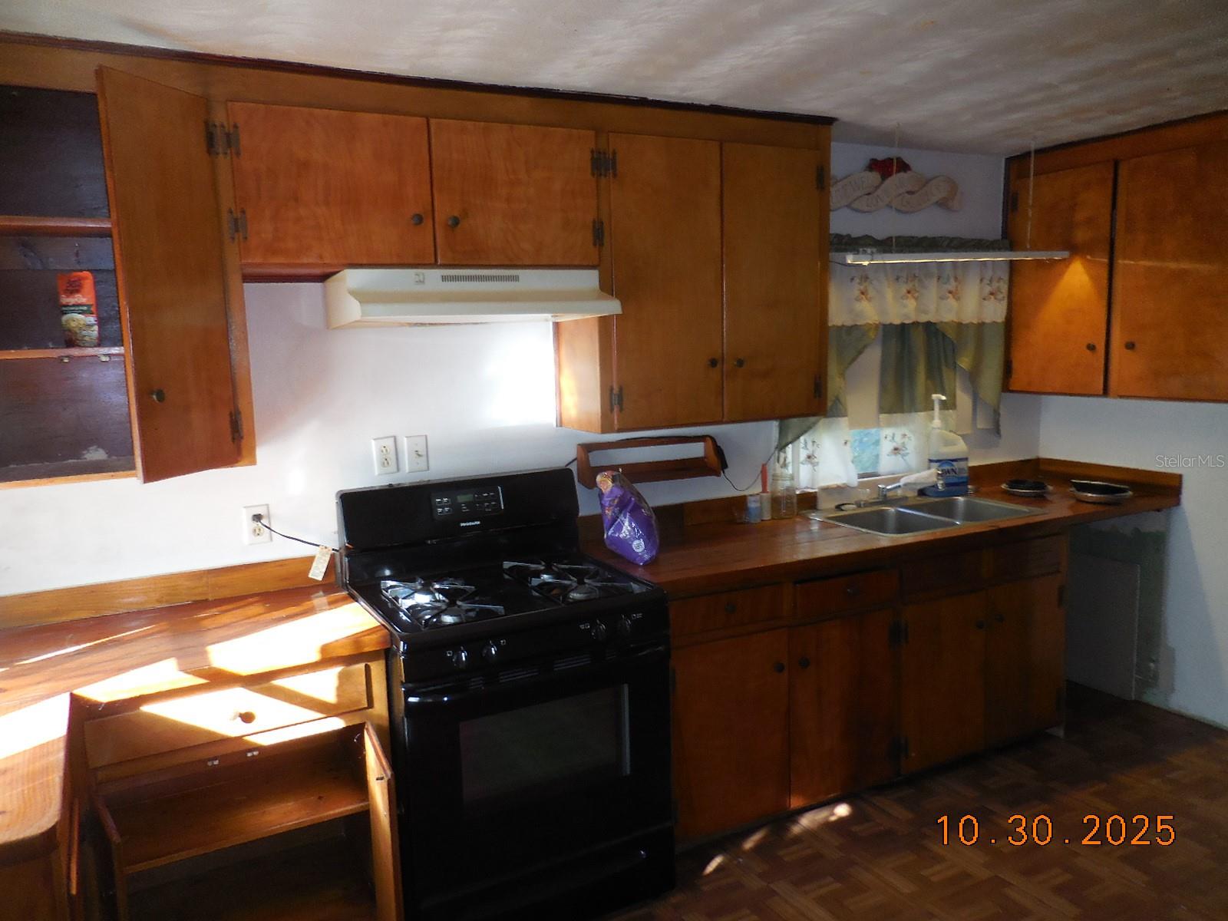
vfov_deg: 54.9
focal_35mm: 25
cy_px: 460
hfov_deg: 69.4
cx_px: 614
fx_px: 887
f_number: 3.3
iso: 200
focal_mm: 4.5
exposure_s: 1/25
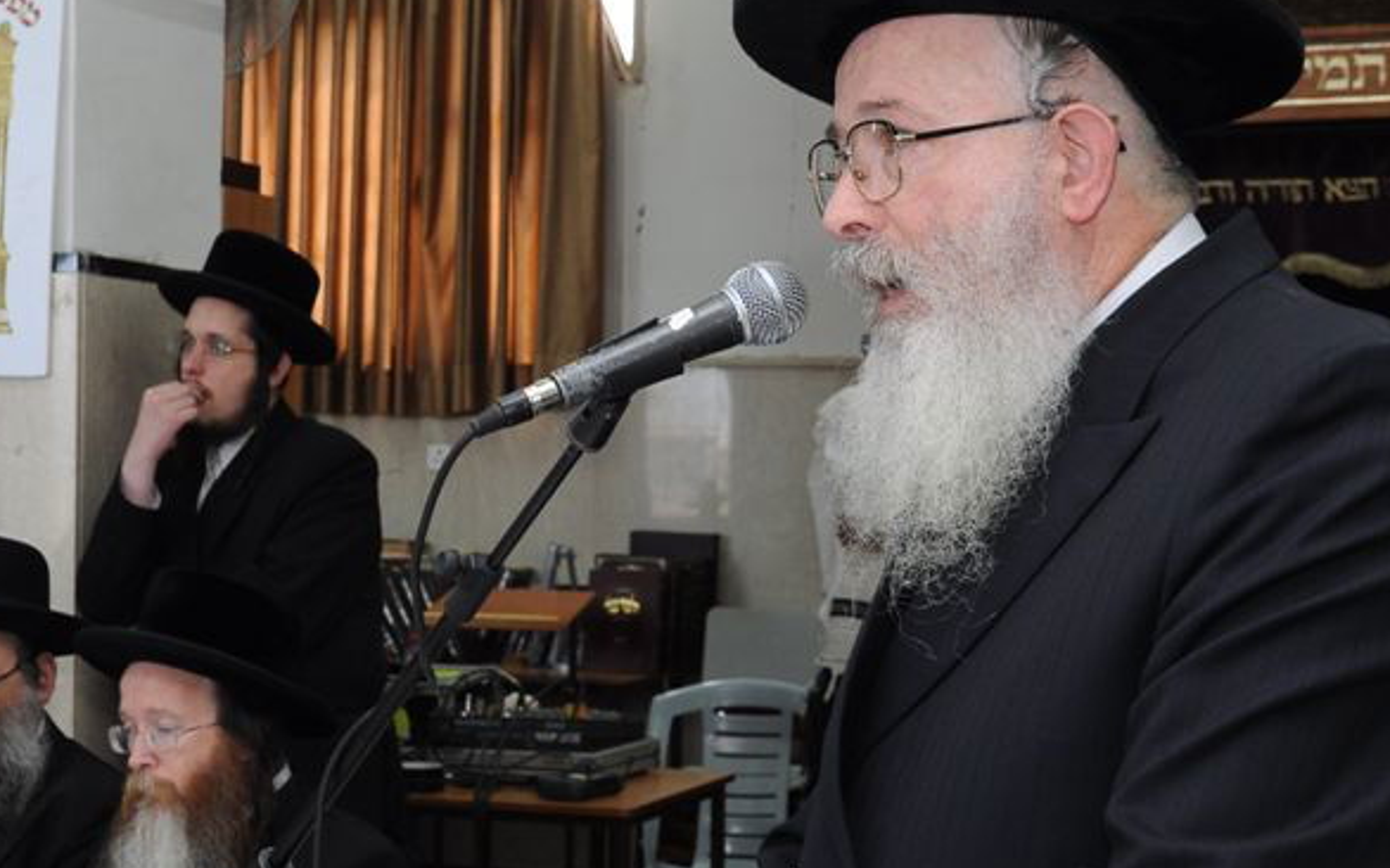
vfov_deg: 16.3
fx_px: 3030
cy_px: 564
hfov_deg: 25.7
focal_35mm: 80
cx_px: 463
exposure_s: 1/60
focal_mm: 30
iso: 640
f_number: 6.3
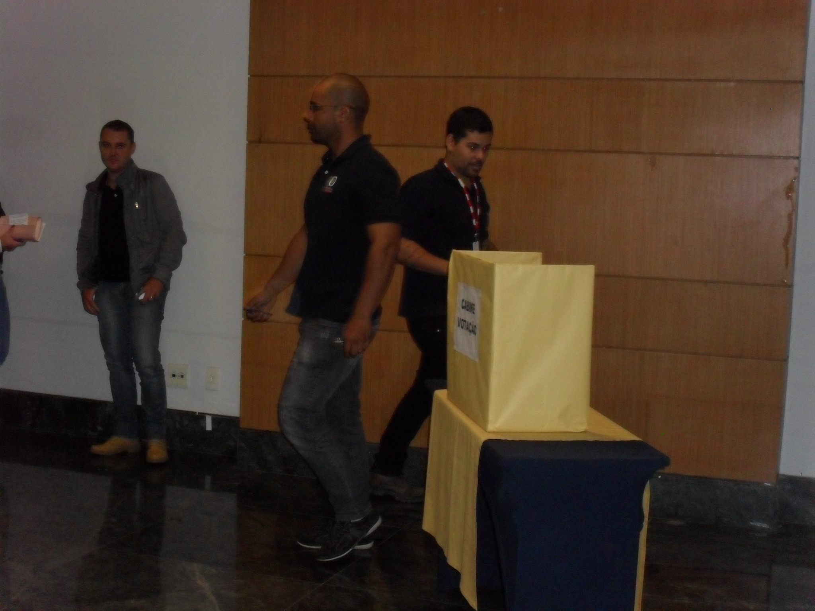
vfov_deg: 25.7
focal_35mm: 57
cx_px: 408
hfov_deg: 33.8
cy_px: 306
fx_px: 1342
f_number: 4.3
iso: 400
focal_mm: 10.1
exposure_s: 1/60
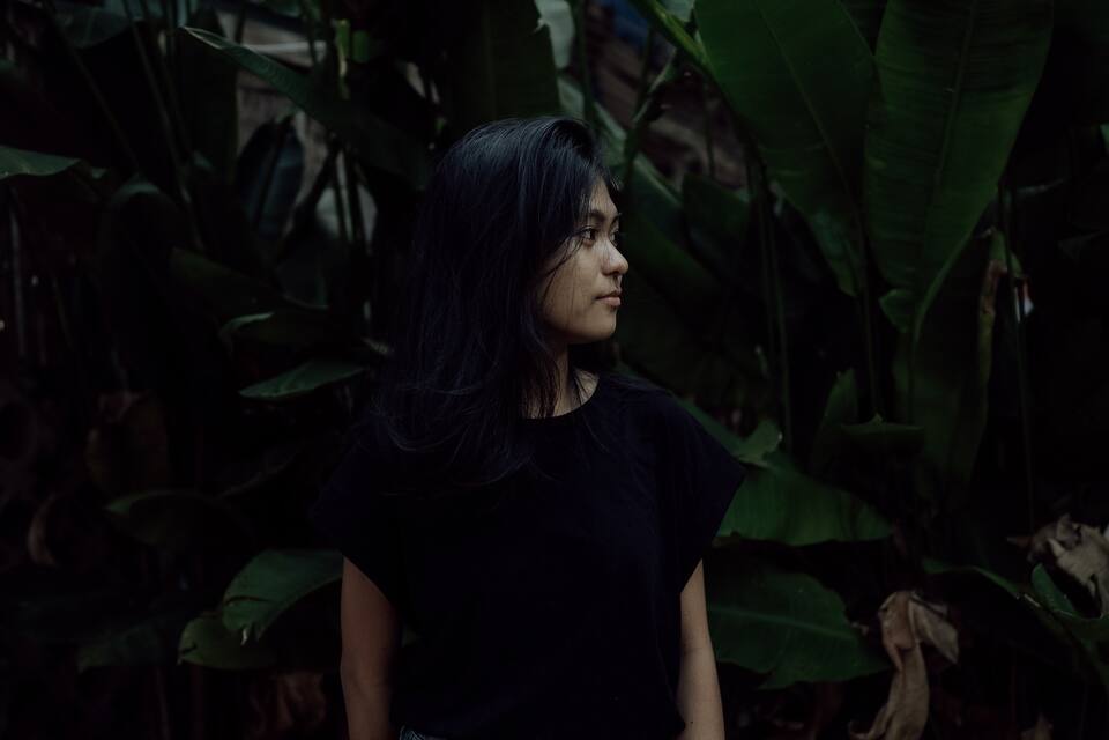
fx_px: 1109
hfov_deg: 53.1
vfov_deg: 36.9
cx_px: 554
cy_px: 370
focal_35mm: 36
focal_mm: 24
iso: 800
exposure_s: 1/1600
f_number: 1.4
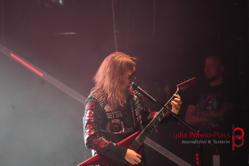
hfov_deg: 5.0
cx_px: 124
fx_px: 2874
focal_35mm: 416
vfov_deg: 3.3
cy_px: 83
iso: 6400
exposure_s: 1/250
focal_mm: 277
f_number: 6.3
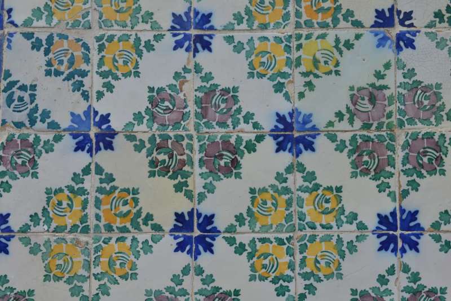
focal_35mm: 70
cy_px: 150
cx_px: 226
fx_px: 877
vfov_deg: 19.5
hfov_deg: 28.8
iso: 125
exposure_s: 1/80
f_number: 18
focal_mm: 70
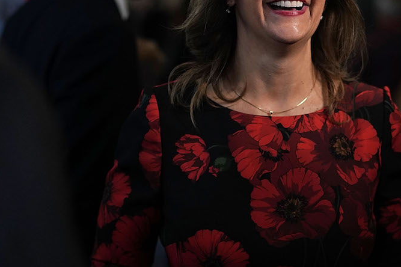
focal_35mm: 99
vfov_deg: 13.8
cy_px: 114
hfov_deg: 20.6
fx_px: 1102
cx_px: 245
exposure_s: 1/3200
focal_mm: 50
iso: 1600
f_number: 1.4
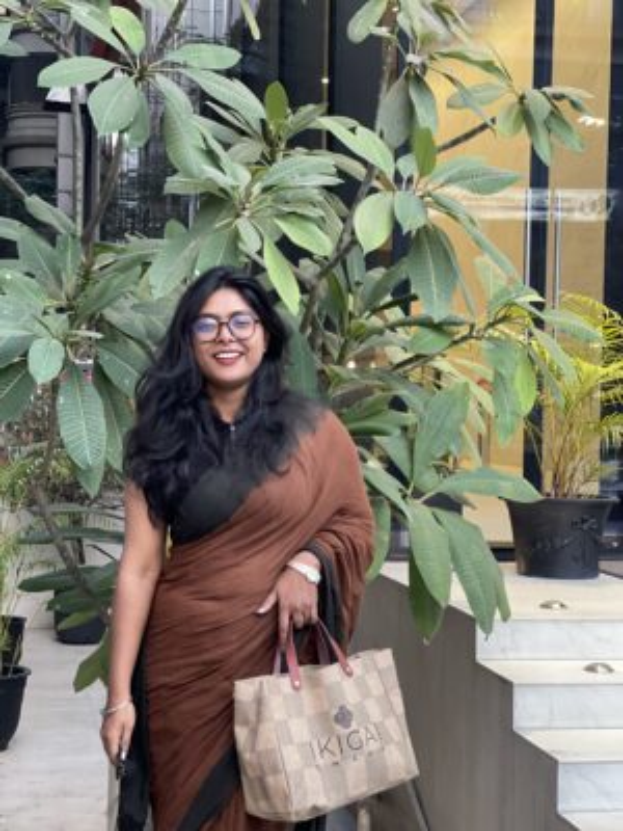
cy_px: 416
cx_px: 312
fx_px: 1536
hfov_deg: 22.9
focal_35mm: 64
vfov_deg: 30.3
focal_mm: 7.5
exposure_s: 1/33
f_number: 2.2
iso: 200
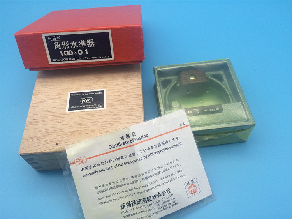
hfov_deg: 61.7
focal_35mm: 29
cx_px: 146
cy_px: 110
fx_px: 245
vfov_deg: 48.2
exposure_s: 1/169
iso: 32
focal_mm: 4.15
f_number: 2.2
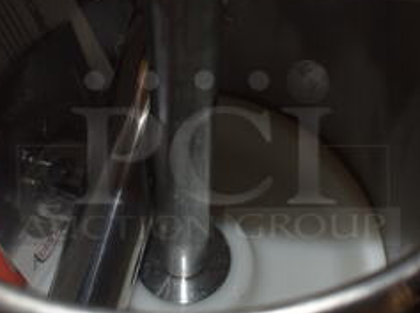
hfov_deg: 29.0
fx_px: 812
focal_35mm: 67
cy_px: 152
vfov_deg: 21.9
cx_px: 204
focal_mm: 18
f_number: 3.5
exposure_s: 1/30
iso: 180
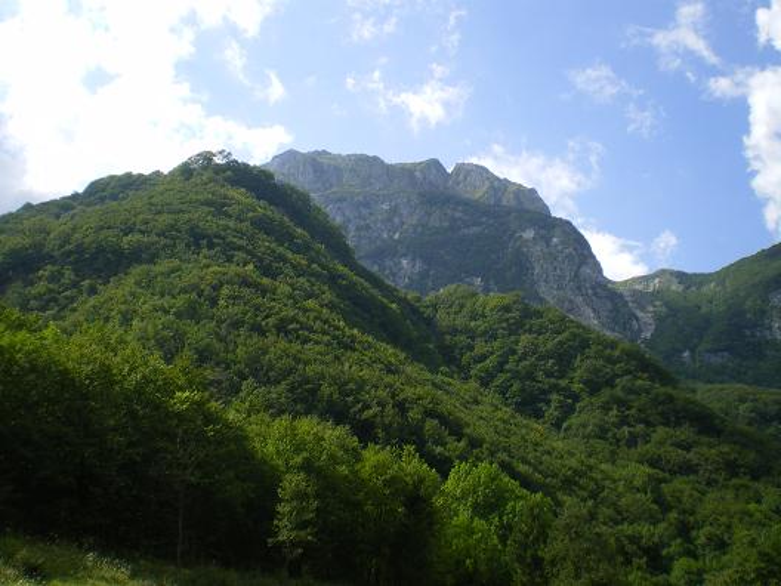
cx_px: 390
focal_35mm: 38
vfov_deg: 37.7
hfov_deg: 49.0
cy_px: 293
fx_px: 857
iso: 64
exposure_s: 1/320
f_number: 4.6
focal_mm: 6.3
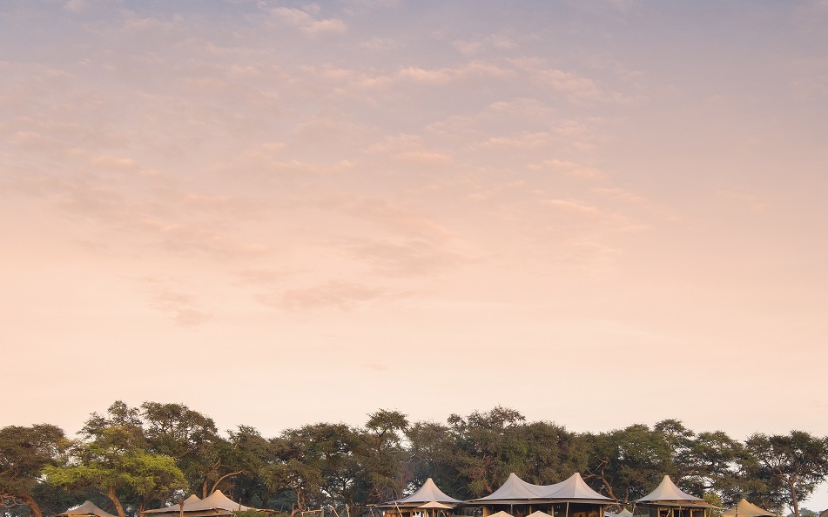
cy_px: 373
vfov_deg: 28.3
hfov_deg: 44.3
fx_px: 1015
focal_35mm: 45
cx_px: 451
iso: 200
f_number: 8
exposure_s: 1/60
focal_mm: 19
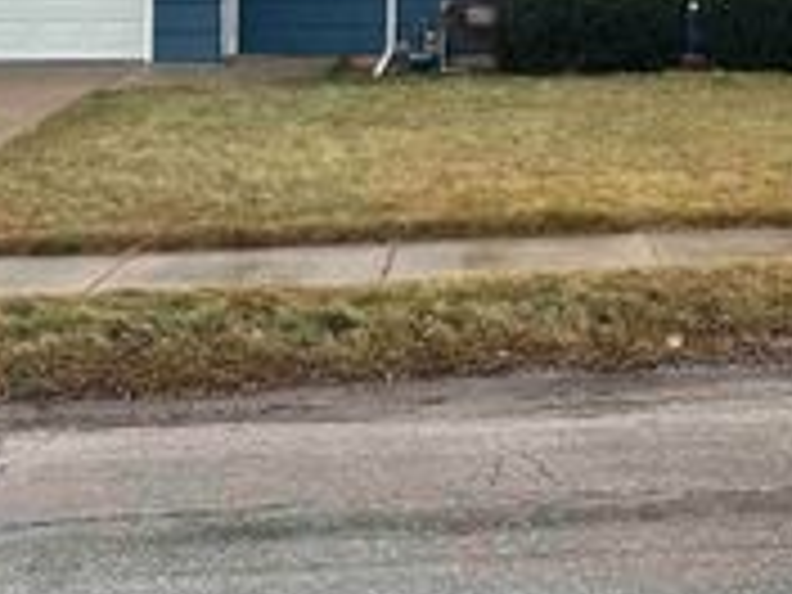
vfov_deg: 20.3
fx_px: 1556
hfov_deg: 27.6
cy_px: -110
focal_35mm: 68
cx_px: 702
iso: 80
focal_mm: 6.86
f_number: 1.78
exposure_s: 1/1131
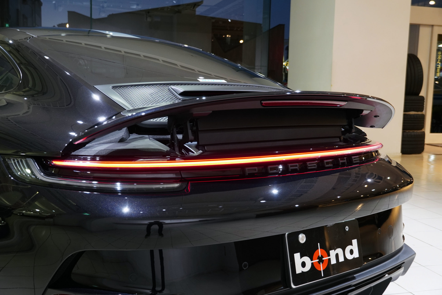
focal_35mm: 42
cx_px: 221
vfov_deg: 31.9
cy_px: 148
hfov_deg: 46.4
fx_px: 516
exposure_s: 1/50
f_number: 4.5
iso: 1000
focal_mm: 28
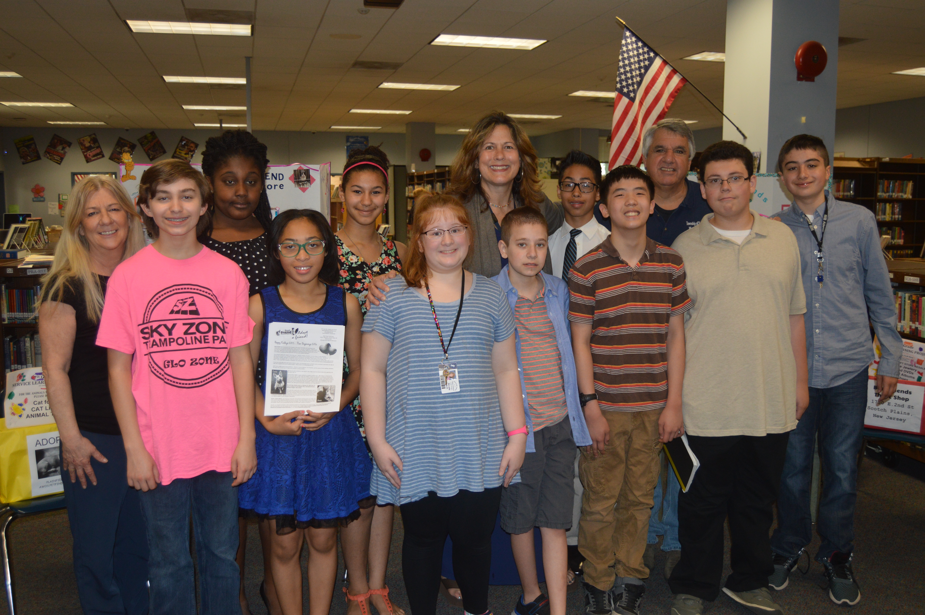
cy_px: 308
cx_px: 462
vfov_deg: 43.5
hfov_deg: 62.0
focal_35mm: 30
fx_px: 770
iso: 560
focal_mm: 20
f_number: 3.5
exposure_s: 1/60
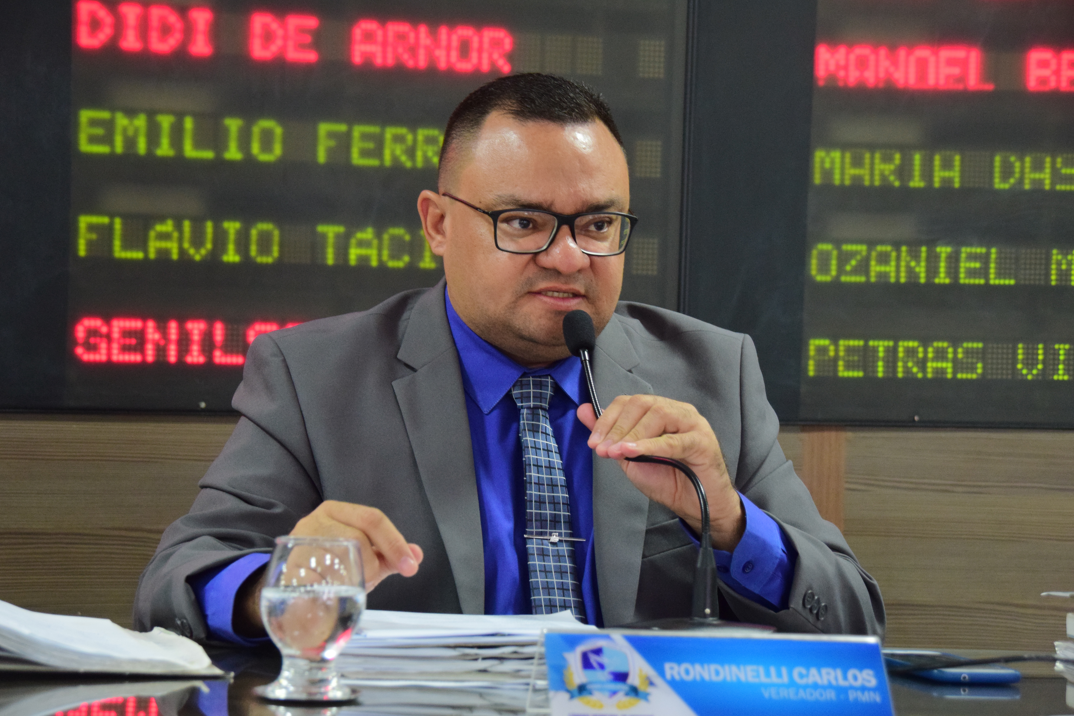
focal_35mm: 166
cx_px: 536
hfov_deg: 12.4
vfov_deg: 8.3
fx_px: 4952
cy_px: 357
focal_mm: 110
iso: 1600
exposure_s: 1/60
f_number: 6.3
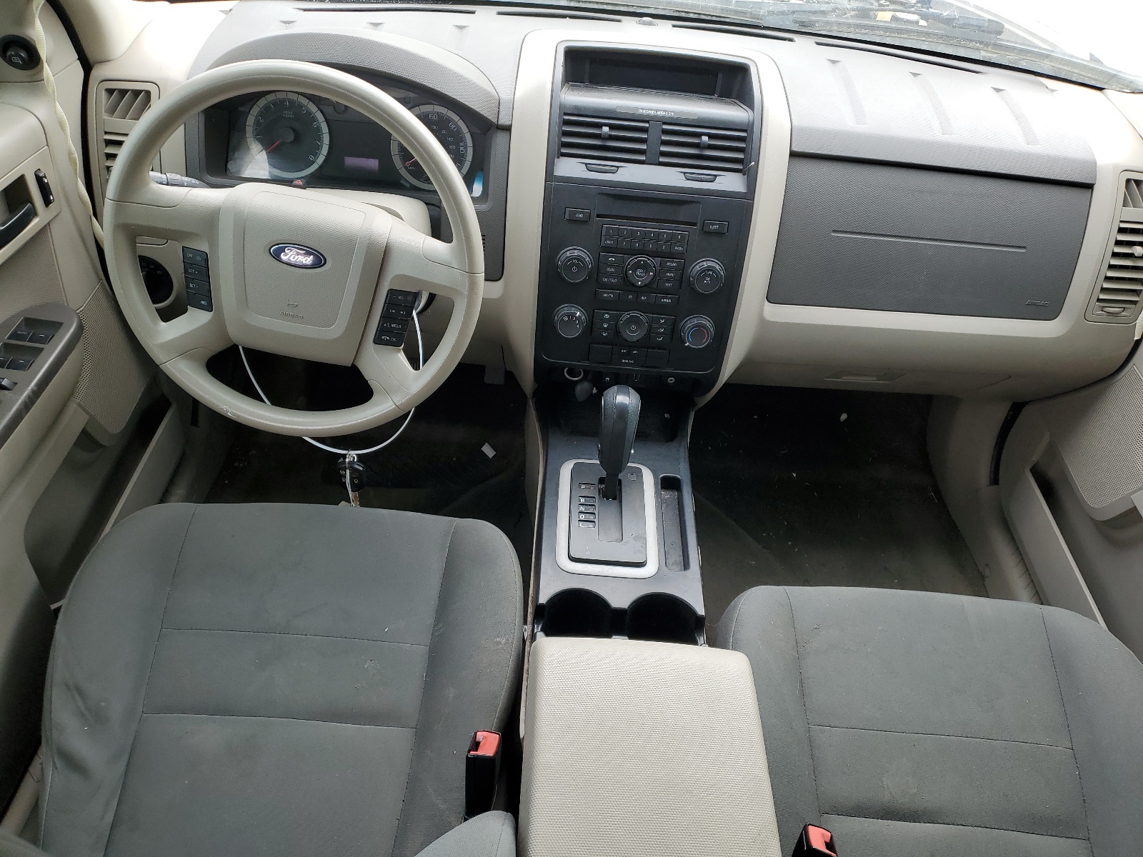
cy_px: 428
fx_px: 859
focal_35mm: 26
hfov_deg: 67.3
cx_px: 572
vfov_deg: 53.1
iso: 50
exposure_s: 1/270
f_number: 1.5
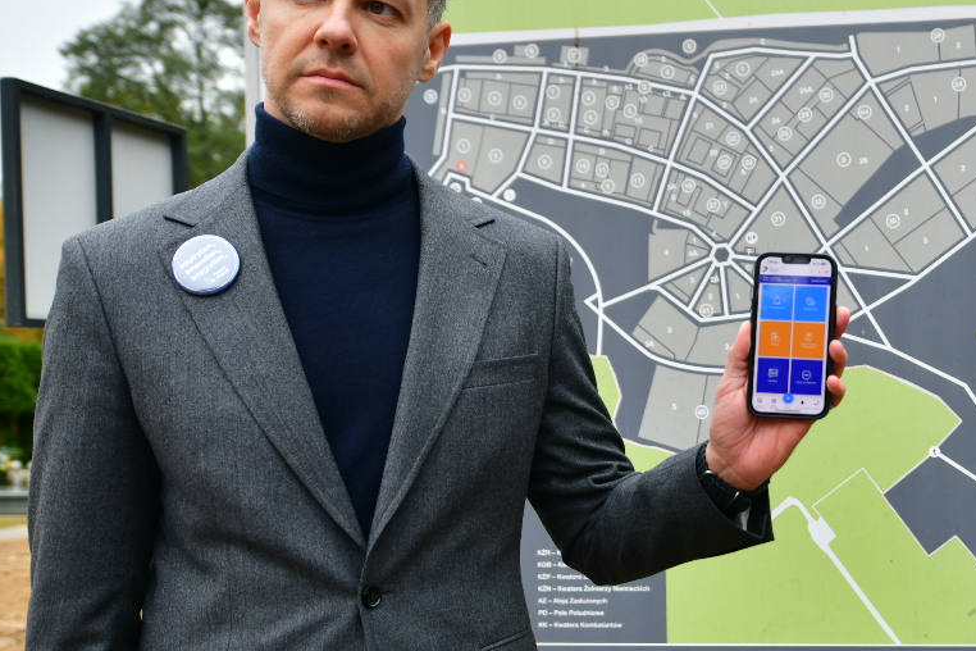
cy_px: 401
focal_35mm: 51
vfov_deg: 26.4
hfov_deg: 37.0
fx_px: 1383
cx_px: 833
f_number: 3.5
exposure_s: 1/160
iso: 100
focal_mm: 24
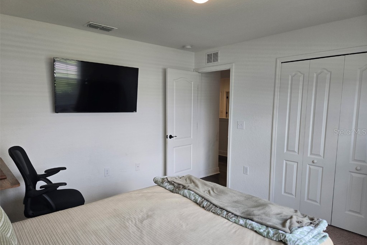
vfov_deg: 53.1
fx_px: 245
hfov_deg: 73.8
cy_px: 132
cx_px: 184
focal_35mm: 24
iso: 100
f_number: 1.8
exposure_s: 1/120
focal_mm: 5.4
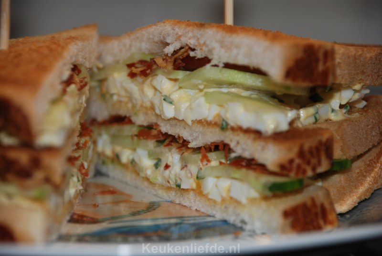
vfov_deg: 6.8
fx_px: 2152
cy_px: 128
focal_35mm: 202
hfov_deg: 10.1
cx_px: 191
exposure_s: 1/60
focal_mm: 135
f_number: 5.6
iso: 160
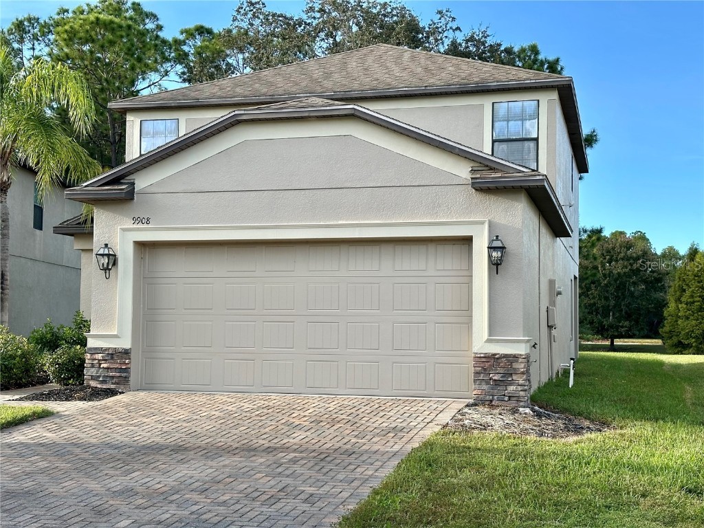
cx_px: 352
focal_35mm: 48
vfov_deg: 30.3
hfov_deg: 39.7
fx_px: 976
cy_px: 264
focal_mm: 6.86
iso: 64
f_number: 1.78
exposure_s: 1/919
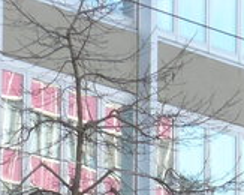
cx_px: 222
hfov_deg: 3.4
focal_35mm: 575
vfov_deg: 2.7
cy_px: 399
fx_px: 4147
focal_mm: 16
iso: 250
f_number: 4.4
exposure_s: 1/320
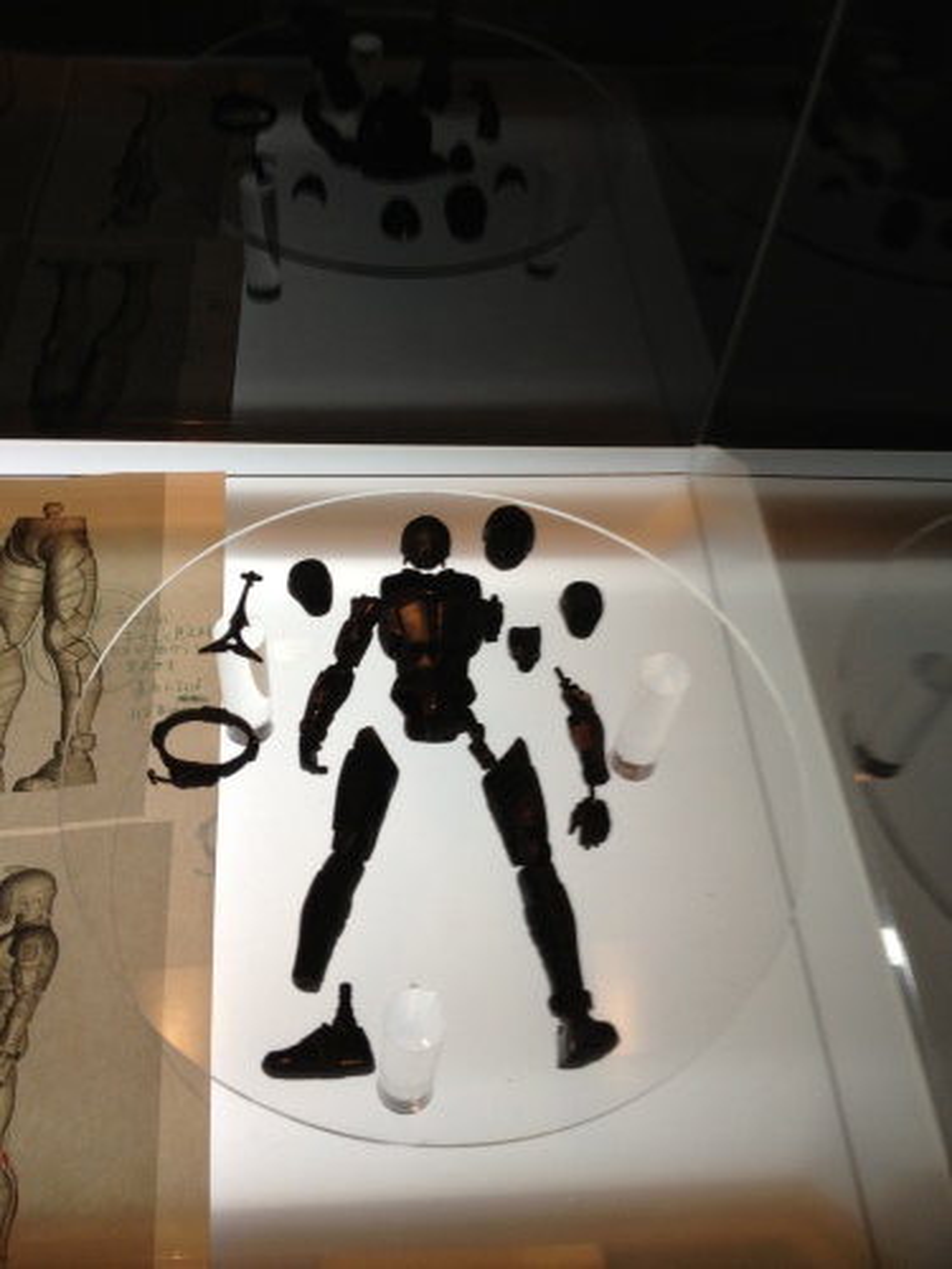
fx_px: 1283
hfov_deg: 40.7
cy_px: 634
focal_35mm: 35
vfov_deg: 52.6
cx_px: 476
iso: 50
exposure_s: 1/40
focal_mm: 4.28
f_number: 2.4
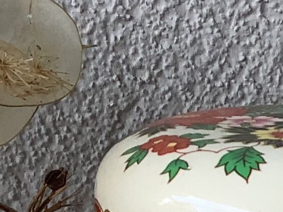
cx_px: 401
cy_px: 494
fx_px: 1464
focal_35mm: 179
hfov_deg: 10.7
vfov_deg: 7.8
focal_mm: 3.3
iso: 40
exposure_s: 1/120
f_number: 2.4
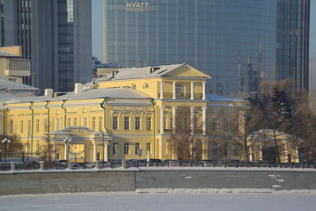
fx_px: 1844
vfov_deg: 6.5
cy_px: 106
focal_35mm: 210
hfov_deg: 9.8
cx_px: 158
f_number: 5.6
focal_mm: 210
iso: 250
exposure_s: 1/2000
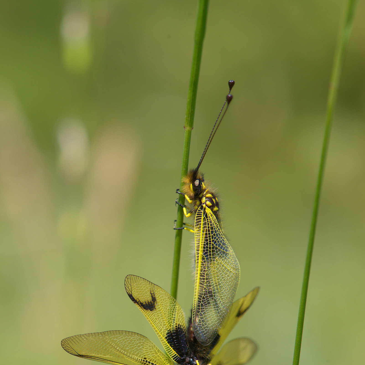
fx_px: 1599
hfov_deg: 13.0
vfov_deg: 13.0
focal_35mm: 134
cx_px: 183
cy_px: 254
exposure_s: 1/250
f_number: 11
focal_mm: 105
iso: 160
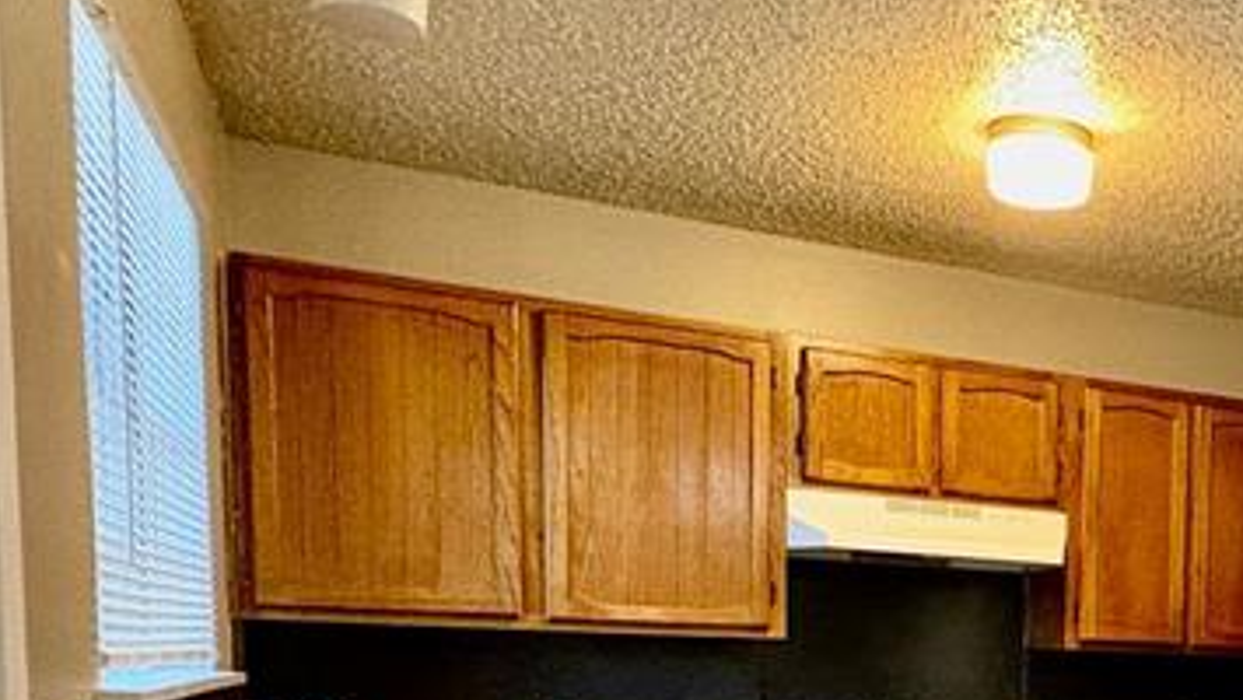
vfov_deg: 24.9
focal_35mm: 44
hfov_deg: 39.9
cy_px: 805
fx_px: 1451
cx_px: 1282
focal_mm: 2.22
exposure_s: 1/60
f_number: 2.2
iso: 640
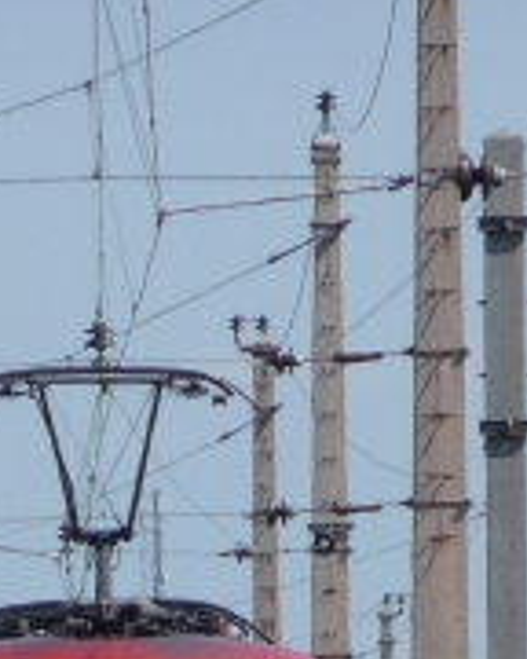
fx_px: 23727
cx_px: 146
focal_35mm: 1217
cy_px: 886
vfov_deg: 1.6
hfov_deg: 1.3
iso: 100
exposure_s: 1/640
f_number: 4.9
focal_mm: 47
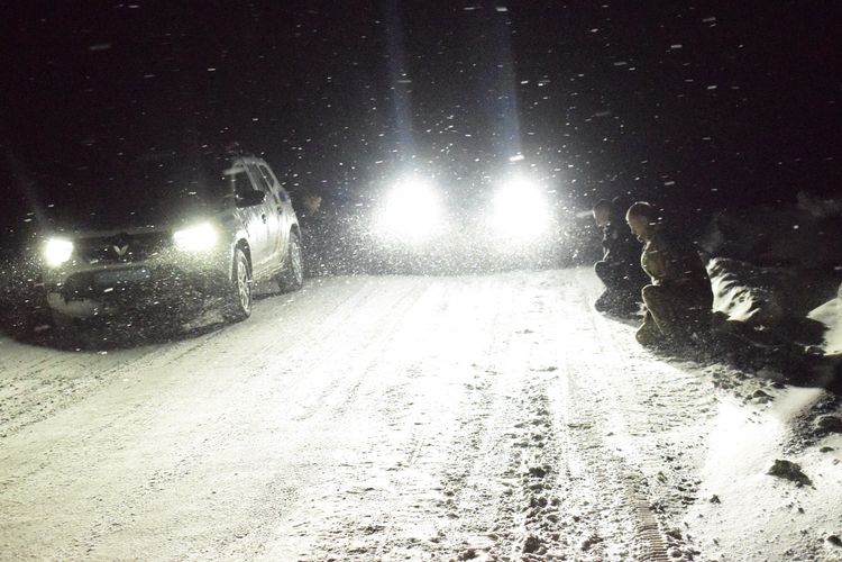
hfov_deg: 35.1
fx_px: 1333
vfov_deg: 23.8
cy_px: 281
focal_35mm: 57
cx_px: 421
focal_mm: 38
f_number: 5
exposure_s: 1/250
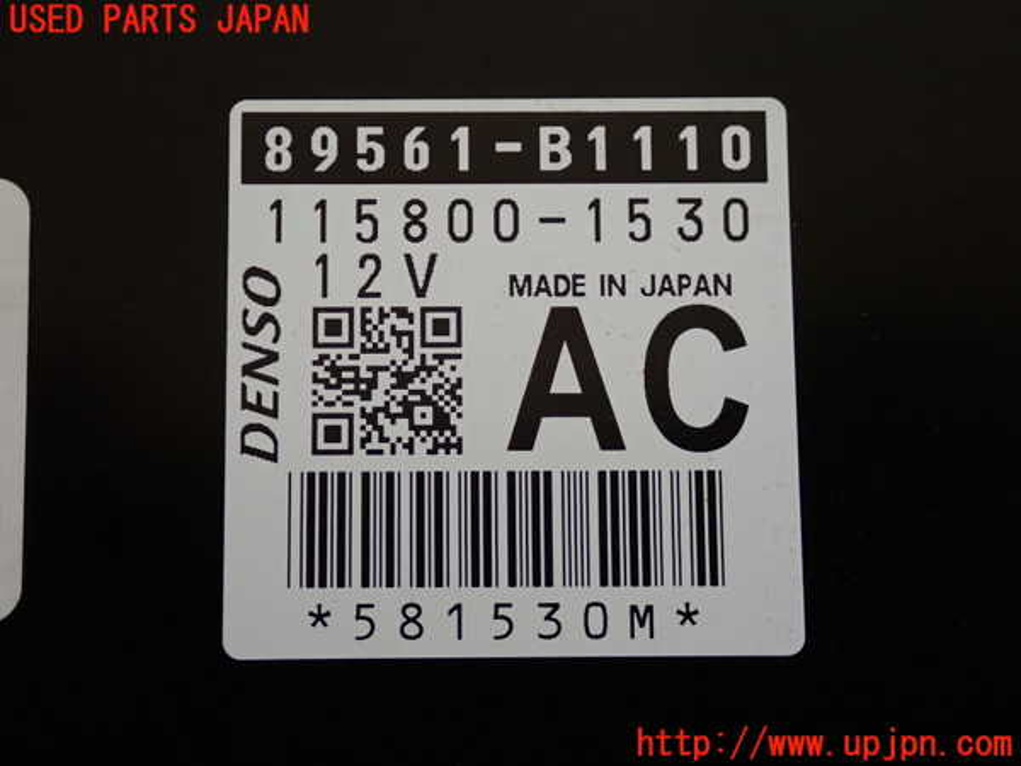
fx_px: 1976
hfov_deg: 29.0
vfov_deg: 21.9
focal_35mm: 67
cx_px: 510
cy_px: 383
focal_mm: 11.88
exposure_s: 1/60
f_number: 3.8
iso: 250
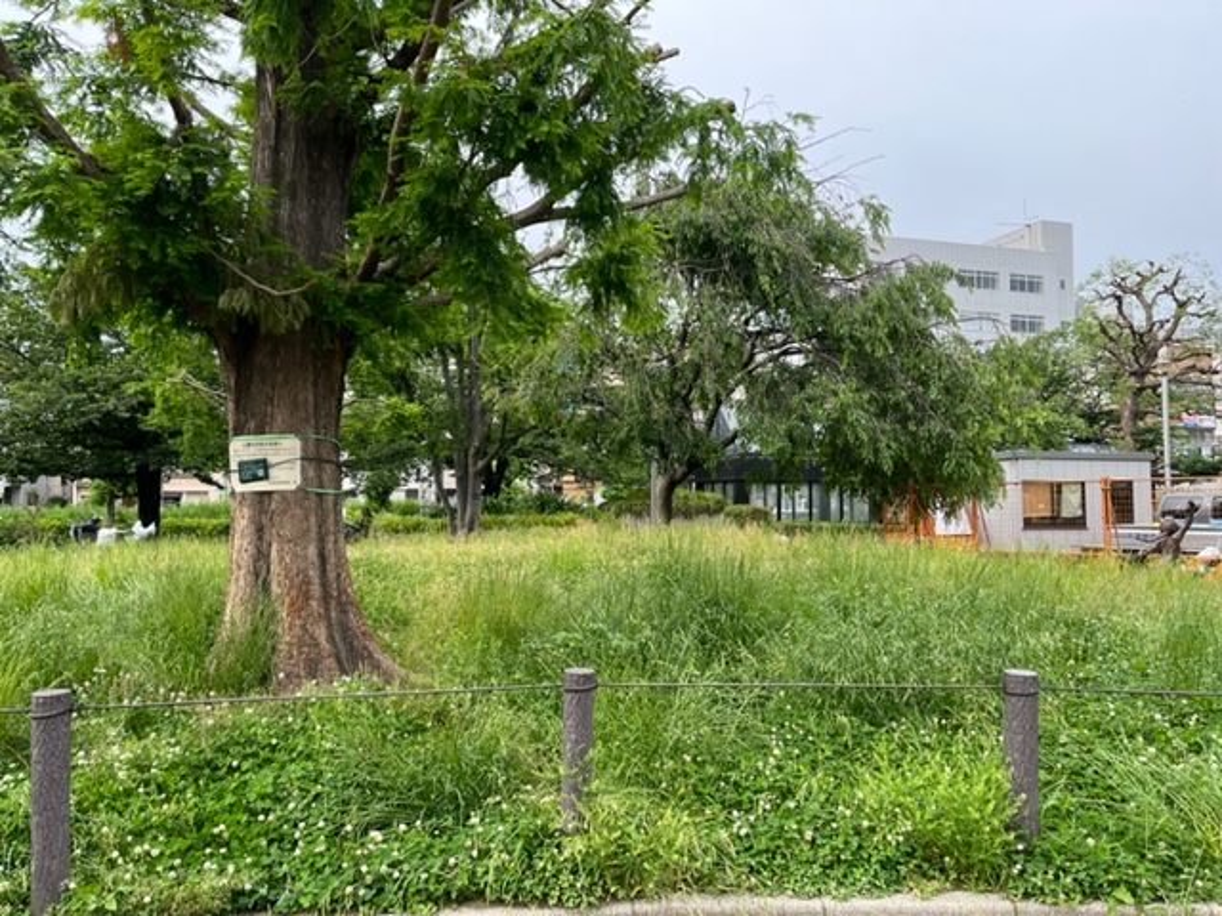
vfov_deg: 53.1
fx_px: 918
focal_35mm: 26
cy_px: 458
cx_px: 611
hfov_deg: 67.3
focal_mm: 5.1
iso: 50
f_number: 1.6
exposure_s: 1/793
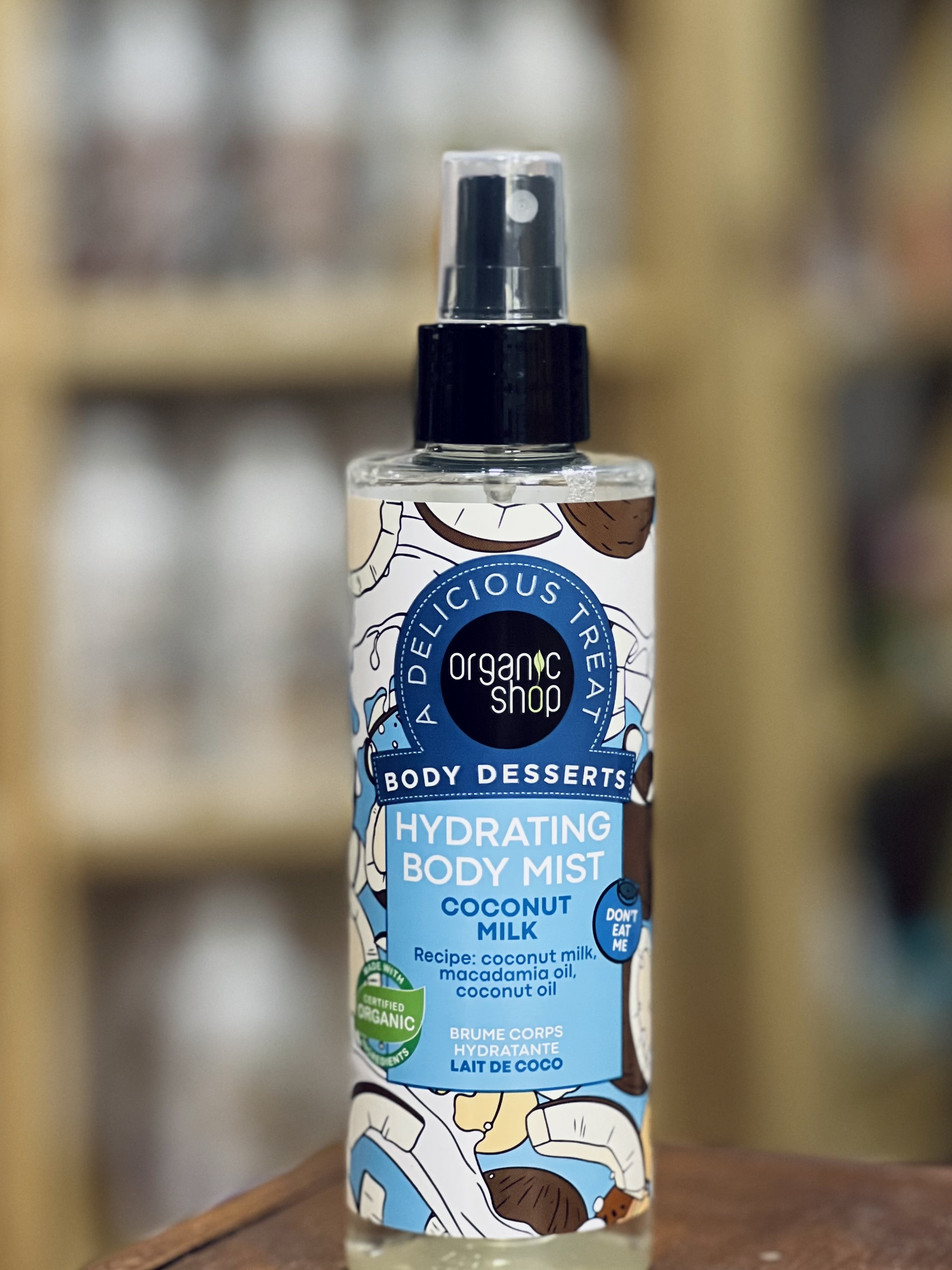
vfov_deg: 18.9
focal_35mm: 104
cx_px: 609
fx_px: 3813
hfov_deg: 14.2
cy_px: 641
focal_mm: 9
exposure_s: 1/34
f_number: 2.8
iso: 400
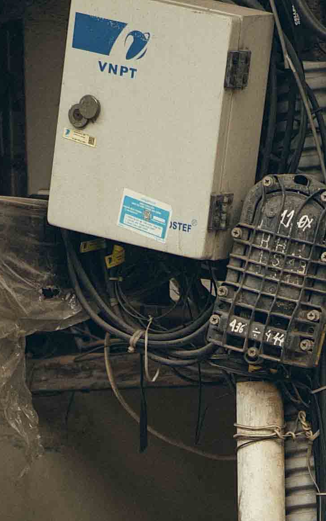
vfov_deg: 4.6
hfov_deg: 2.9
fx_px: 6424
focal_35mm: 452
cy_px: 1044
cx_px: 189
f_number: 2.2
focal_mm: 85
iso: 125
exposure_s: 1/400
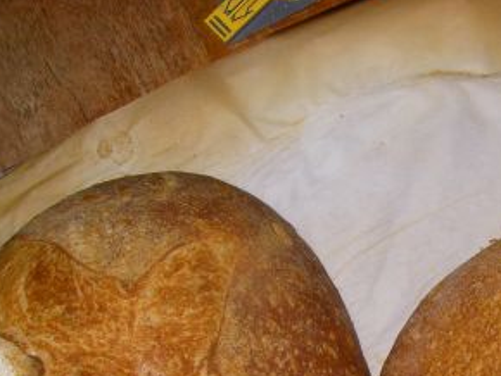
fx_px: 1043
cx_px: 392
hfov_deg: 26.6
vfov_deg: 20.1
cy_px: 342
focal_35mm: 72
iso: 64
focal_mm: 6.3
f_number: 6.6
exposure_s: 1/40
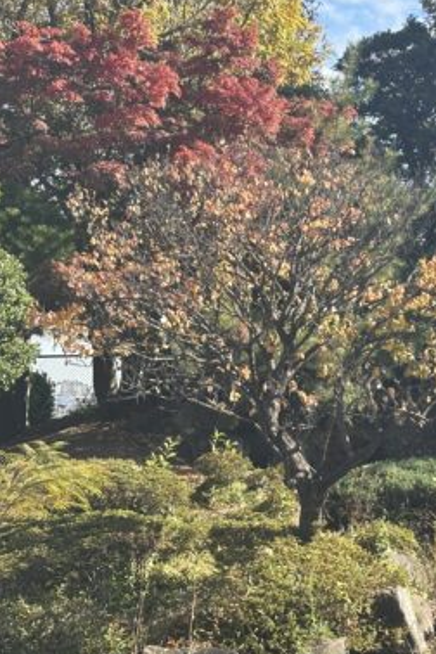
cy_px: 235
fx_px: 1726
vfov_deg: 21.4
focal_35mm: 95
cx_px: 510
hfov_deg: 14.0
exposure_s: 1/1453
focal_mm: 6.86
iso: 64
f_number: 1.78
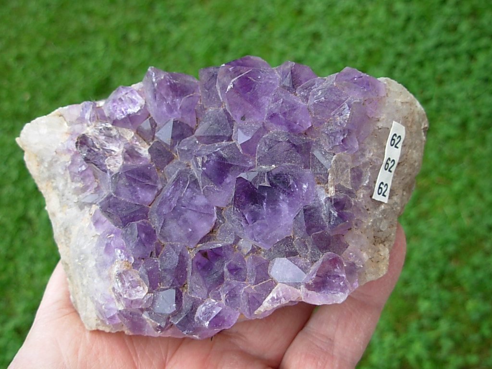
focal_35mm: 38
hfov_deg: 49.0
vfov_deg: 37.7
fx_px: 540
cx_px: 246
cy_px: 184
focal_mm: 6.3
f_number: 2.9
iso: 50
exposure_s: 1/242
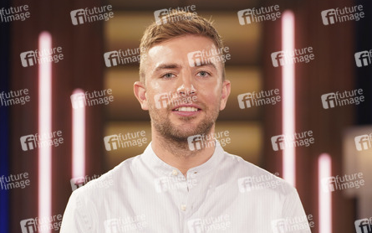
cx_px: 187
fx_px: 963
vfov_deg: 13.8
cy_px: 120
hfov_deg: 21.9
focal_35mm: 95
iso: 1600
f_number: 3.5
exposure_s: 1/100
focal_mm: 92
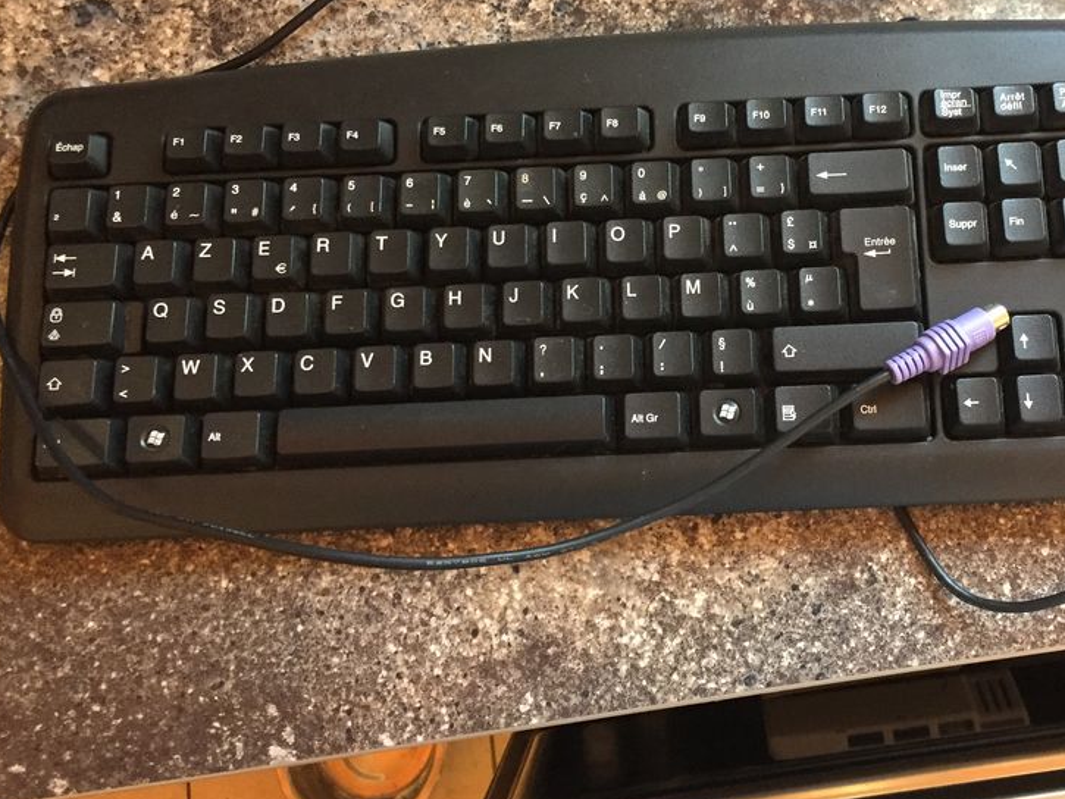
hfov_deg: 46.2
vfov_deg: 35.8
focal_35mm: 40
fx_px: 1231
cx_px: 695
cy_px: 303
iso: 250
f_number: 2.2
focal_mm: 4.15
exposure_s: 1/25
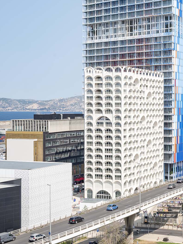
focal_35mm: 84
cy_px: 81
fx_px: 592
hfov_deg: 17.5
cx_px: 135
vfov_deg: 23.2
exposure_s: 1/100
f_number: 16
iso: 250
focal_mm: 70
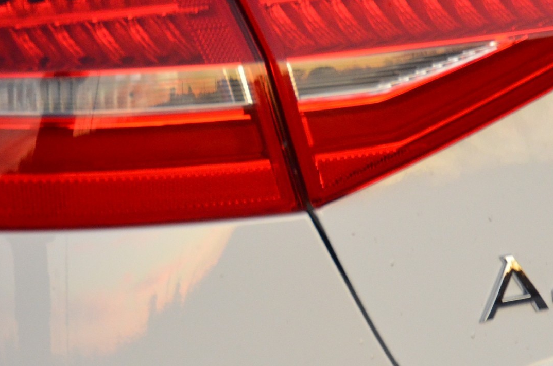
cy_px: 27
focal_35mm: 391
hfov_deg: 5.3
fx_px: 5995
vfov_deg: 3.5
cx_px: 221
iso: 1600
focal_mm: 112
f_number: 5.3
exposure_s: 1/30
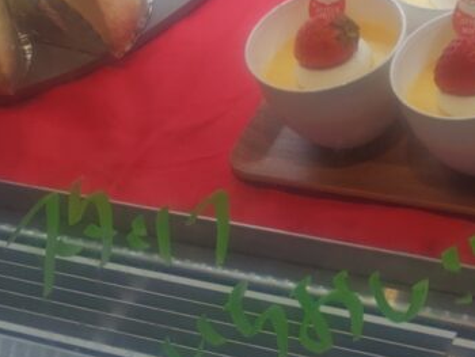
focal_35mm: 84
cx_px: 451
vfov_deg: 17.5
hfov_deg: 22.6
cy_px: 95
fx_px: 1153
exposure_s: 1/301
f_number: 1.9
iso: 50
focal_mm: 5.56
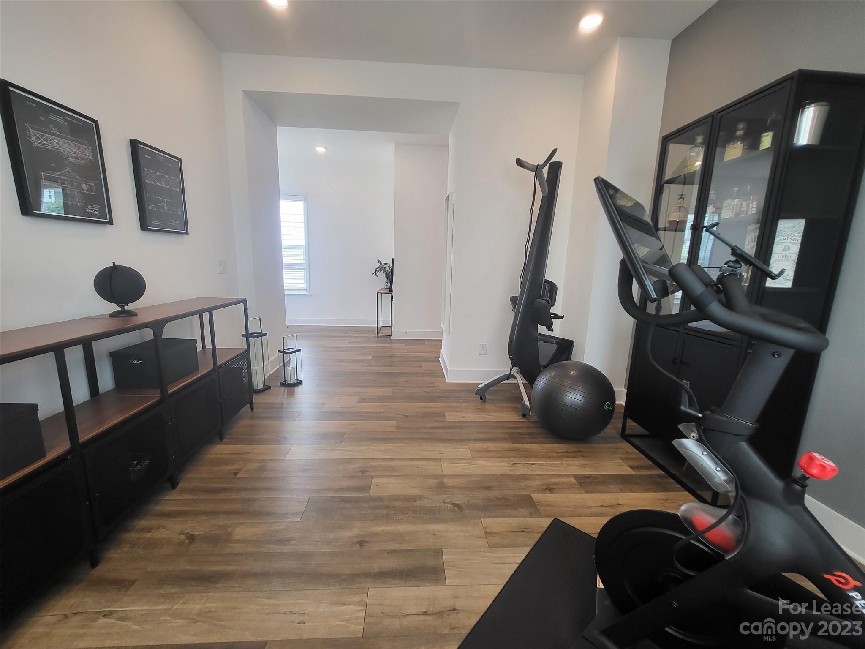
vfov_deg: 89.9
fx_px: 325
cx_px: 432
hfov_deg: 106.2
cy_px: 324
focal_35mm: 13
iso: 100
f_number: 2.2
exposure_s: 1/60
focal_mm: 1.74
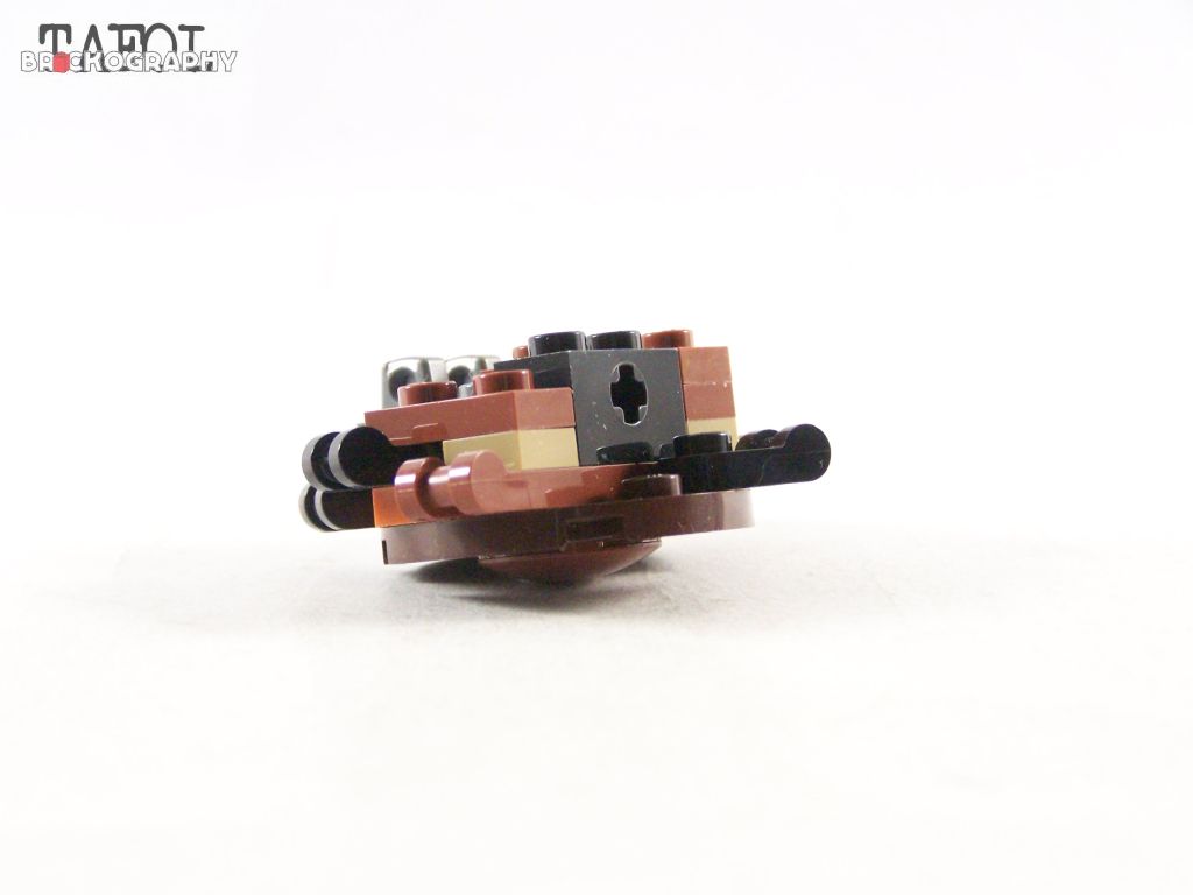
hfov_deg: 23.8
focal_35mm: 82
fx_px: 2826
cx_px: 596
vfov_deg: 18.0
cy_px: 448
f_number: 3.2
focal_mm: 13.7
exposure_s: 1/60
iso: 400
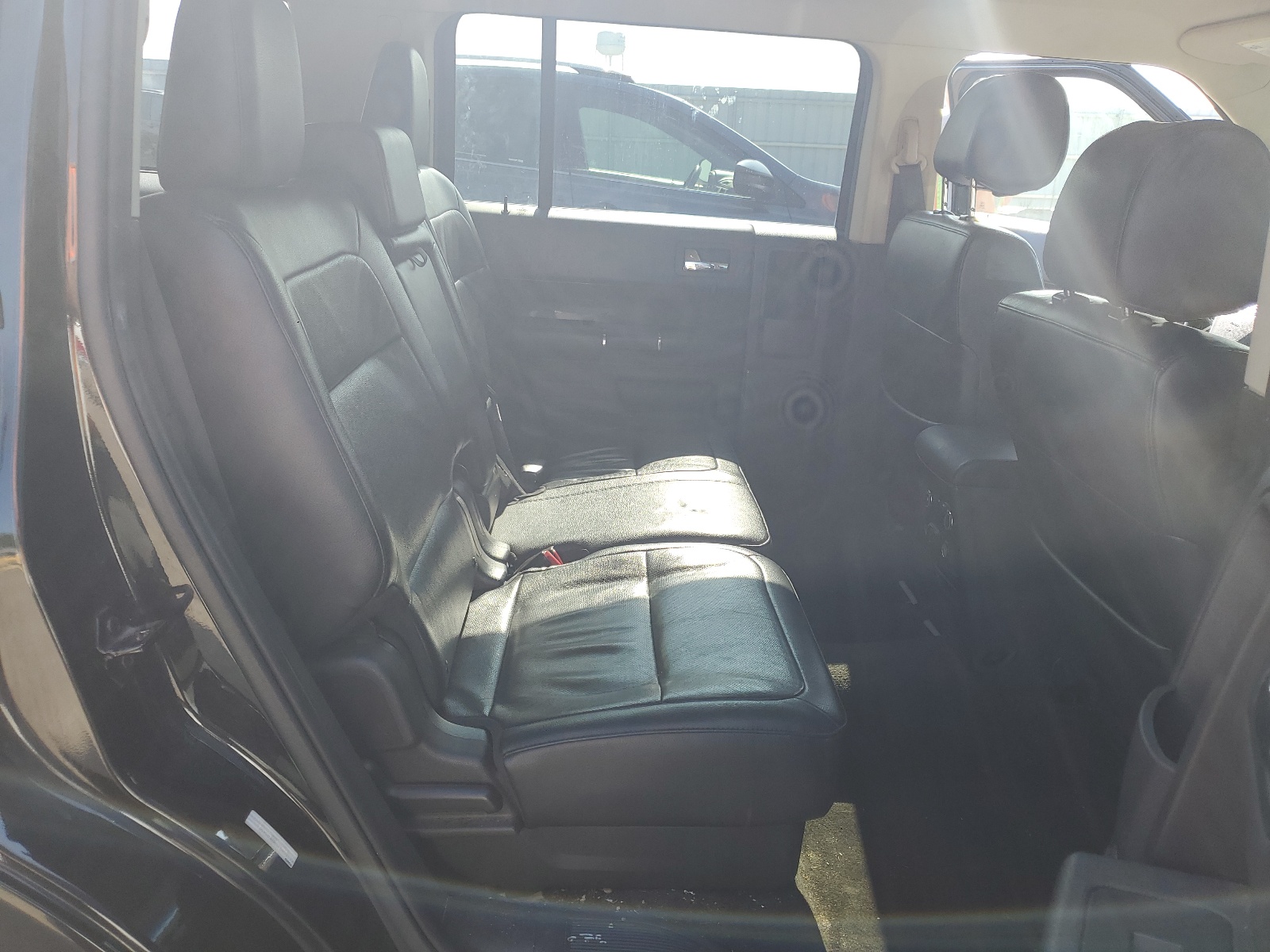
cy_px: 476
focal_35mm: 26
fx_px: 954
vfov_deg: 53.1
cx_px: 635
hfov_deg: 67.3
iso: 50
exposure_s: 1/400
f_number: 1.5
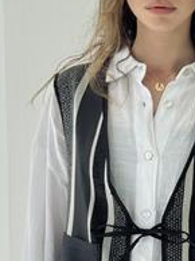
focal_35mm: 132
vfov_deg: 14.9
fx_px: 994
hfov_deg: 11.2
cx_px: 168
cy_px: 200
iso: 64
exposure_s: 1/802
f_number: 1.78
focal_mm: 6.76
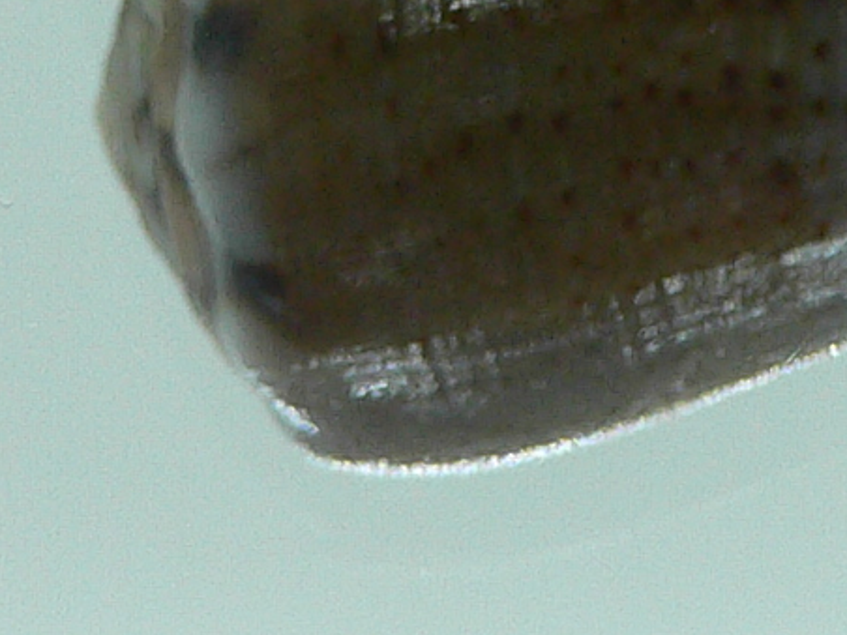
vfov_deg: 9.1
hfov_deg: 12.4
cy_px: -534
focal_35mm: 156
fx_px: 3817
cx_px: 941
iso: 100
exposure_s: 1/60
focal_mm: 4.6
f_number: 2.8
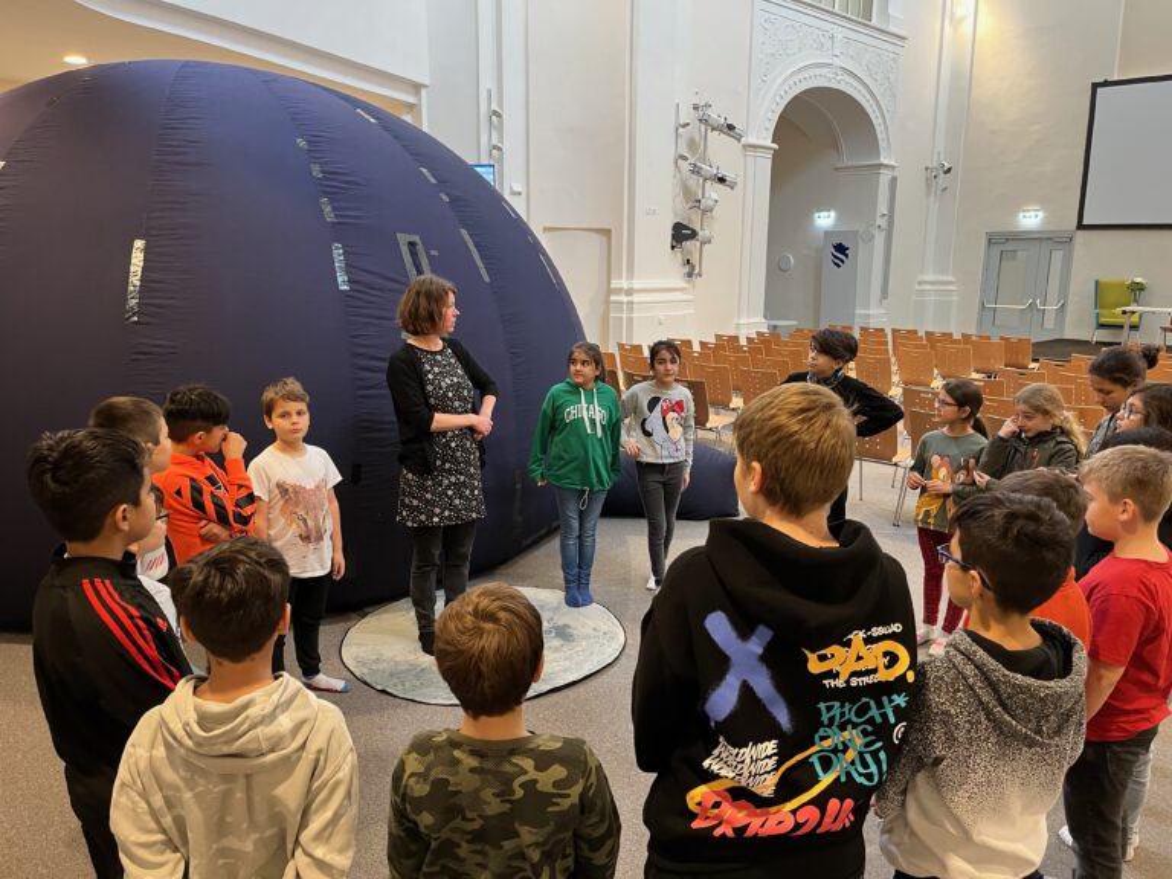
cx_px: 586
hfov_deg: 67.3
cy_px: 440
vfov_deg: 53.1
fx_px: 880
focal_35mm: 26
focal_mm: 5.1
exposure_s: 1/49
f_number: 1.6
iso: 200
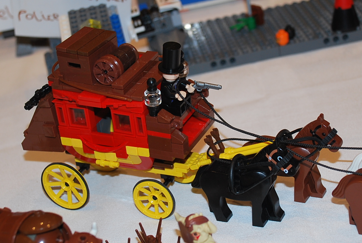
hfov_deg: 22.1
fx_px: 925
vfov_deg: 14.9
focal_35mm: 92
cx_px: 184
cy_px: 119
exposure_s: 1/60
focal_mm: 35
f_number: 4.5
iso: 200
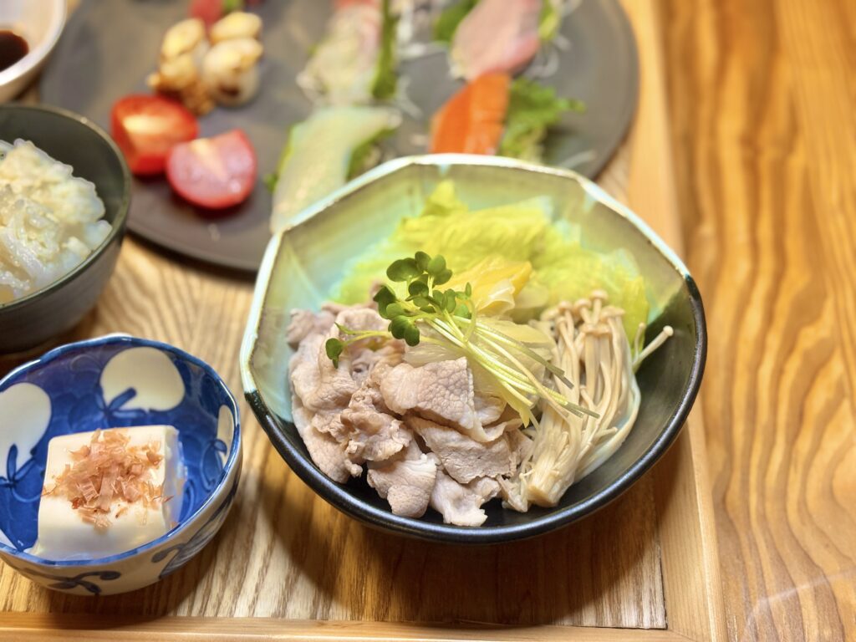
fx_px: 1286
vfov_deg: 28.0
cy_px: 321
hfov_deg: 36.8
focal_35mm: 52
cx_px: 428
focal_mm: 5.96
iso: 100
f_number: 1.6
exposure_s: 1/60
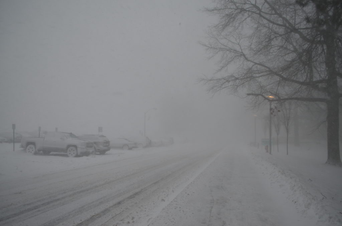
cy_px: 113
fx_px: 256
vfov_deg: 47.7
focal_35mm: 27
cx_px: 171
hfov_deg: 67.5
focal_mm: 18
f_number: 3.5
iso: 320
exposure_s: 1/160
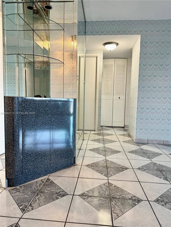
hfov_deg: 56.8
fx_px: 158
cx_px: 86
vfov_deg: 71.6
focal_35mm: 24
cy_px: 114
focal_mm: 6.76
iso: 250
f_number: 1.78
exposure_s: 1/60
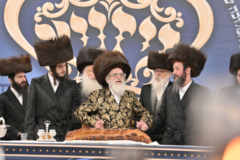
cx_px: 120
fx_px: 1999
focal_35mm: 300
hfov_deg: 6.9
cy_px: 80
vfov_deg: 4.6
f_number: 2.8
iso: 1000
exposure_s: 1/320
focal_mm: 200
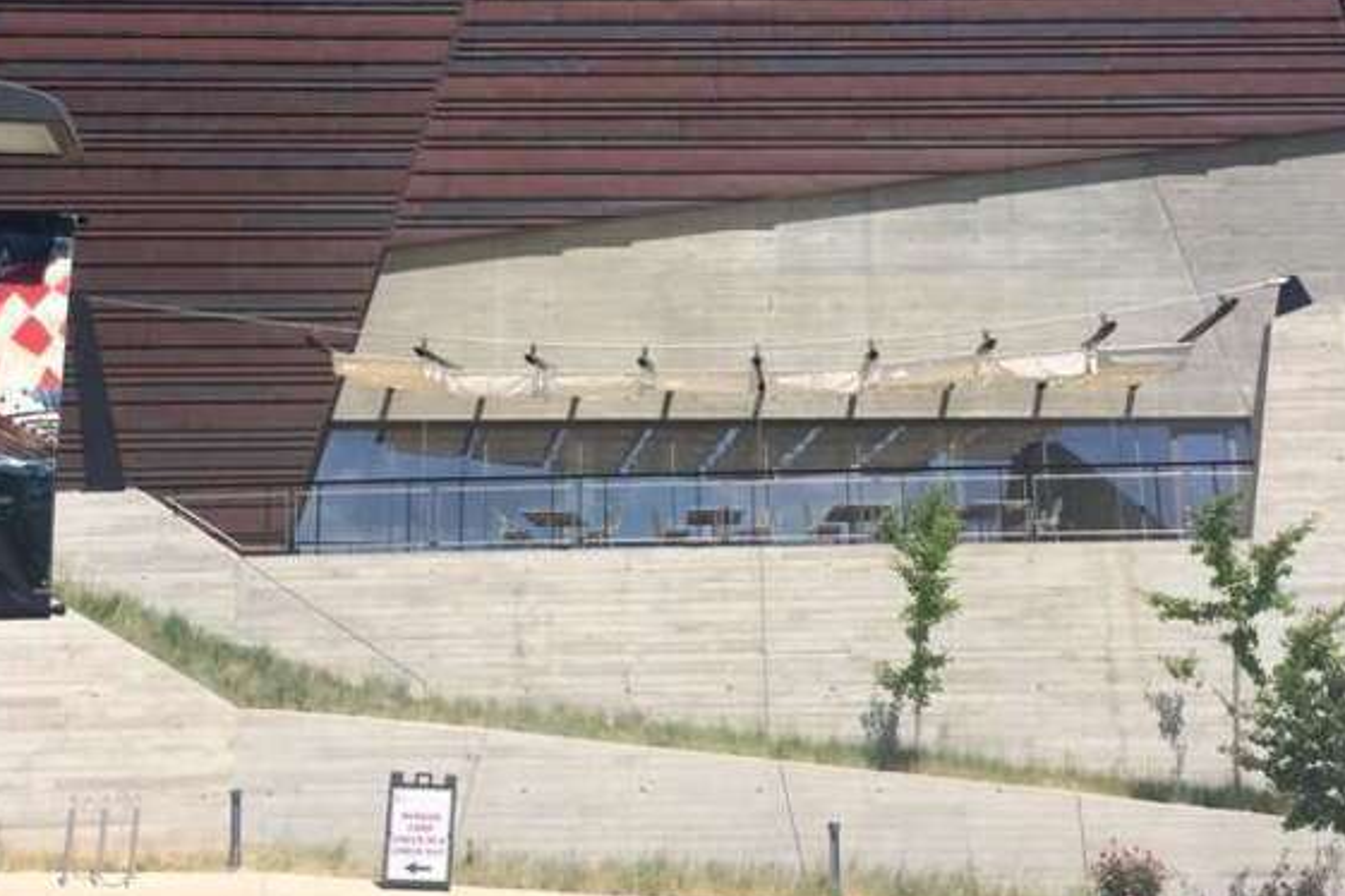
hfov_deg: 45.4
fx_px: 1606
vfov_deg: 31.1
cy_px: 343
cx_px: 602
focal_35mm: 43
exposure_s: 1/3165
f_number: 2.2
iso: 32
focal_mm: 4.15
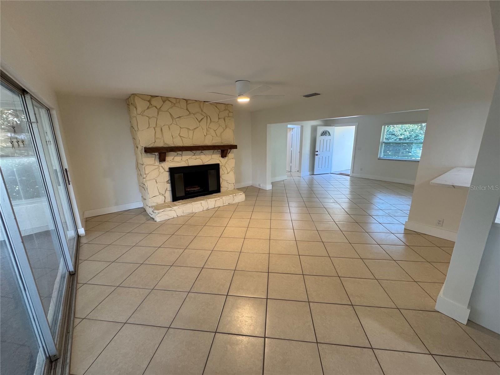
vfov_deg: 85.7
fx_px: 202
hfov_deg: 102.1
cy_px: 188
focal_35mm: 14
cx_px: 250
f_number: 2.2
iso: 200
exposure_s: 1/120
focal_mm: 2.22
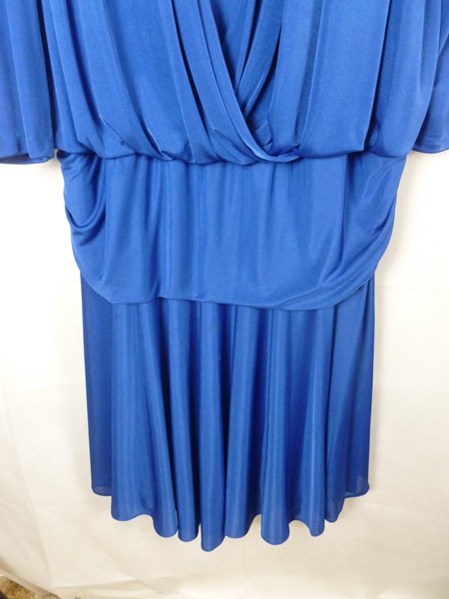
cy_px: 300
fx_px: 484
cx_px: 224
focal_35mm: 28
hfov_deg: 49.7
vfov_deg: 63.4
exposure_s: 1/80
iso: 400
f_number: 3.3
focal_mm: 5
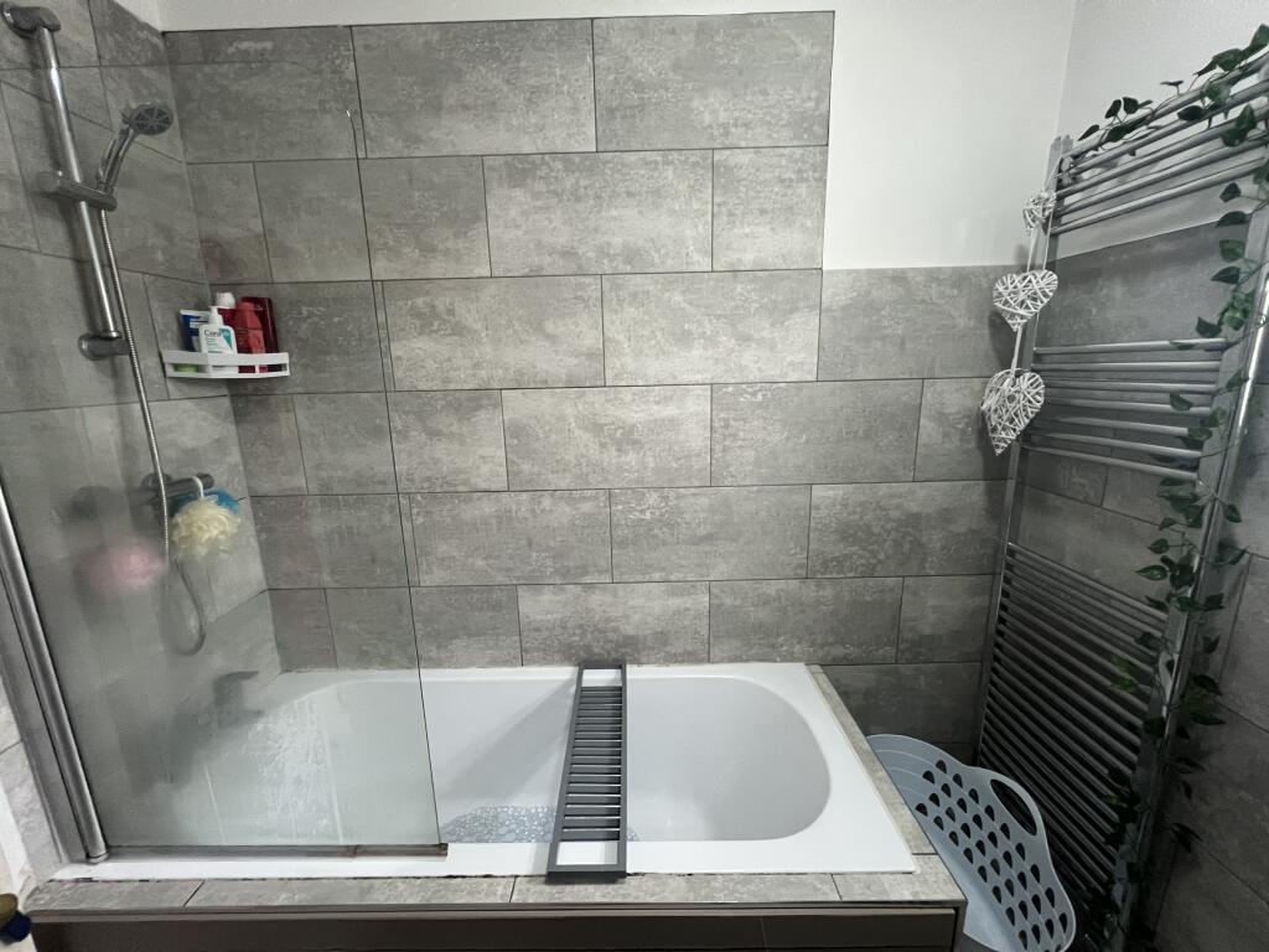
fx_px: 477
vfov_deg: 89.9
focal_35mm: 13
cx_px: 634
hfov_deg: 106.2
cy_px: 476
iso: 500
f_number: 1.8
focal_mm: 1.57
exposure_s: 1/60
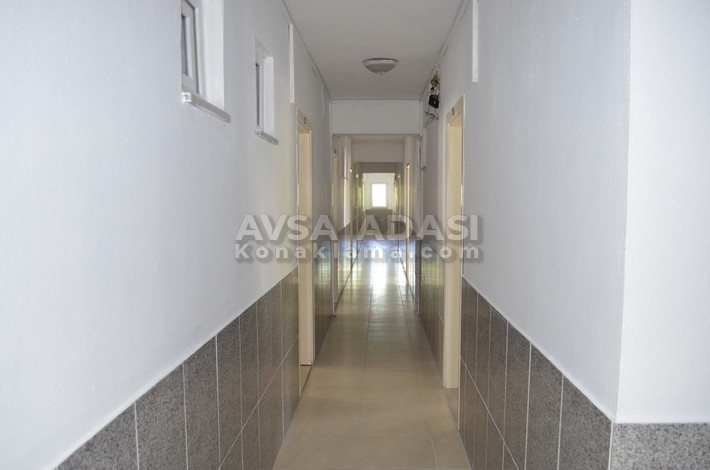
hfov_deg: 67.5
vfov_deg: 47.7
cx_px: 355
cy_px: 235
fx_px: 531
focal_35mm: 27
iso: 1100
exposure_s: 1/60
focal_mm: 18
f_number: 3.5
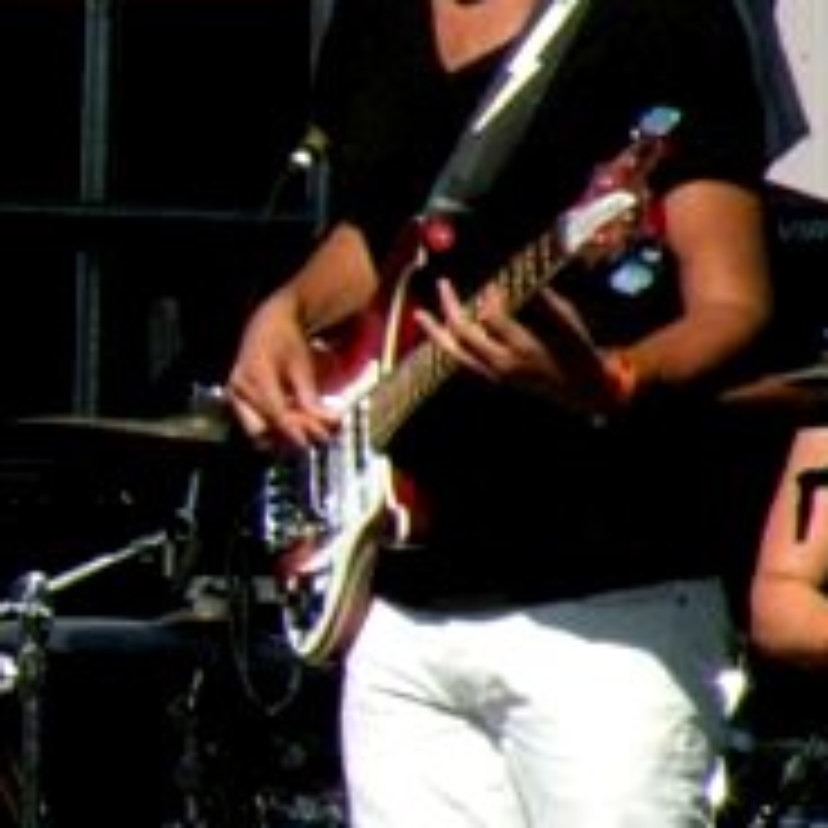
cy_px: 468
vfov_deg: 2.0
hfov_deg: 2.0
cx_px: -522
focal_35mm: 878
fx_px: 23760
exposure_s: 1/2000
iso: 400
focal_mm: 50.7
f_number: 7.1
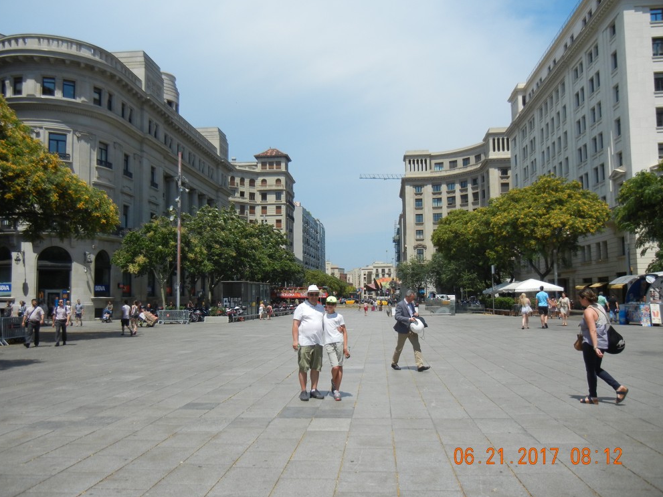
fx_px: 594
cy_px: 253
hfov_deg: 58.3
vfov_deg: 45.4
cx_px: 322
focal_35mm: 31
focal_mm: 5.4
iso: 160
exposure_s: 1/548
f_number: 7
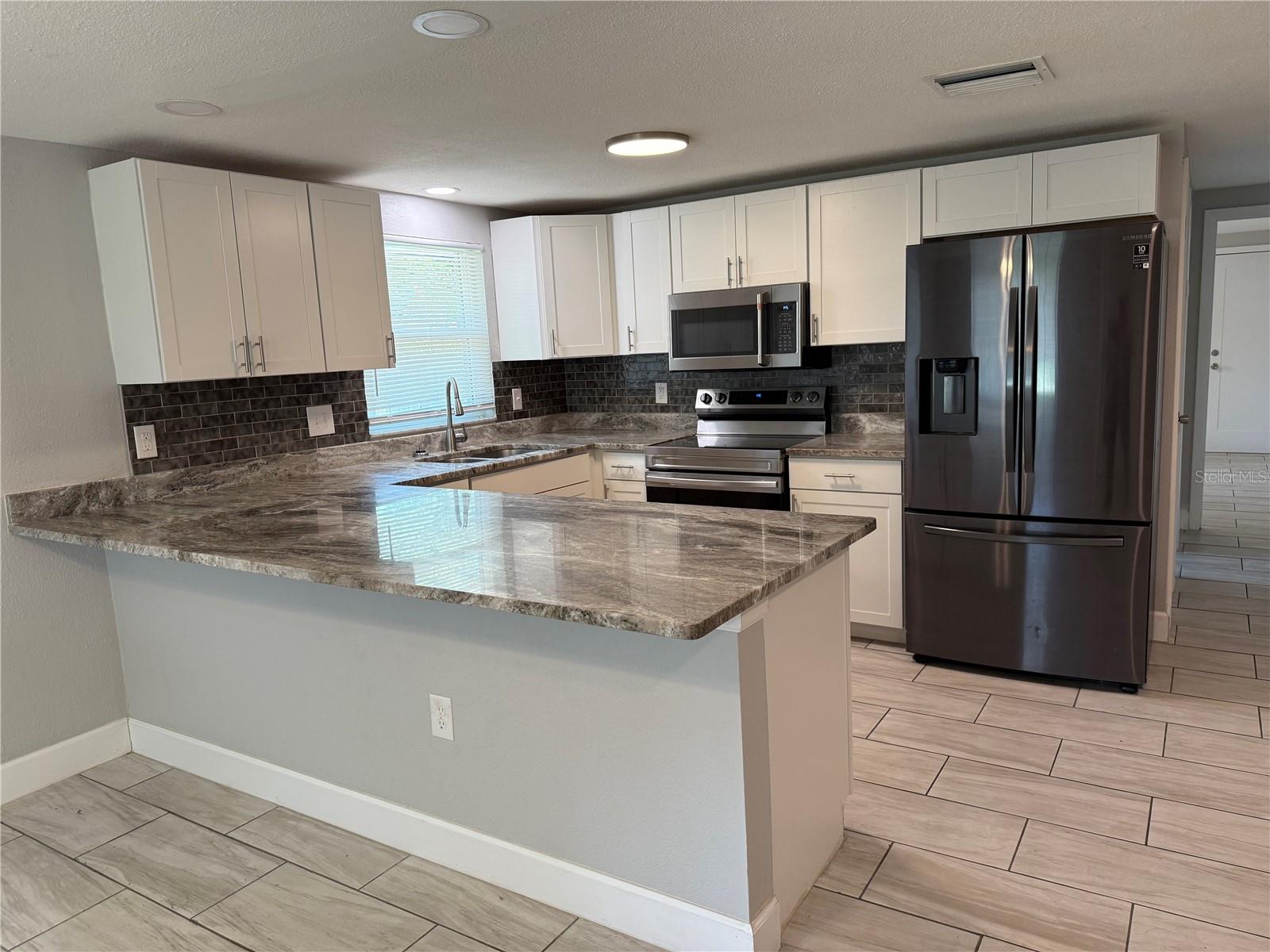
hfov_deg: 71.6
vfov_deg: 56.8
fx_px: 881
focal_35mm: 24
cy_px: 476
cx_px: 635
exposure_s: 1/120
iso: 160
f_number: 1.78
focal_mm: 6.76
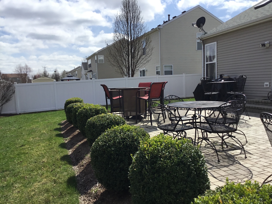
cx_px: 136
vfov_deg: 45.4
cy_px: 102
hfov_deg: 58.4
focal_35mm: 31
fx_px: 244
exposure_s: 1/2092
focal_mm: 3.3
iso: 25
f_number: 2.4
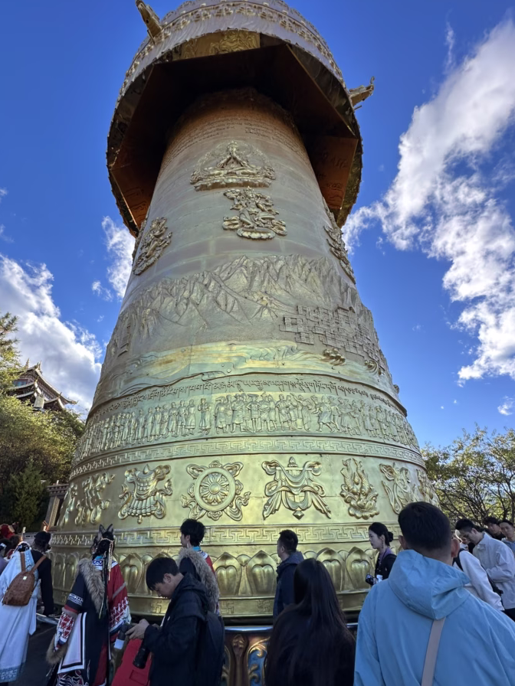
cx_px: 236
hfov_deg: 78.0
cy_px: 370
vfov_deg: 94.3
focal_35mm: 16
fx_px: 317
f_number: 2.2
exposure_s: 1/374
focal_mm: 2.22
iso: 40
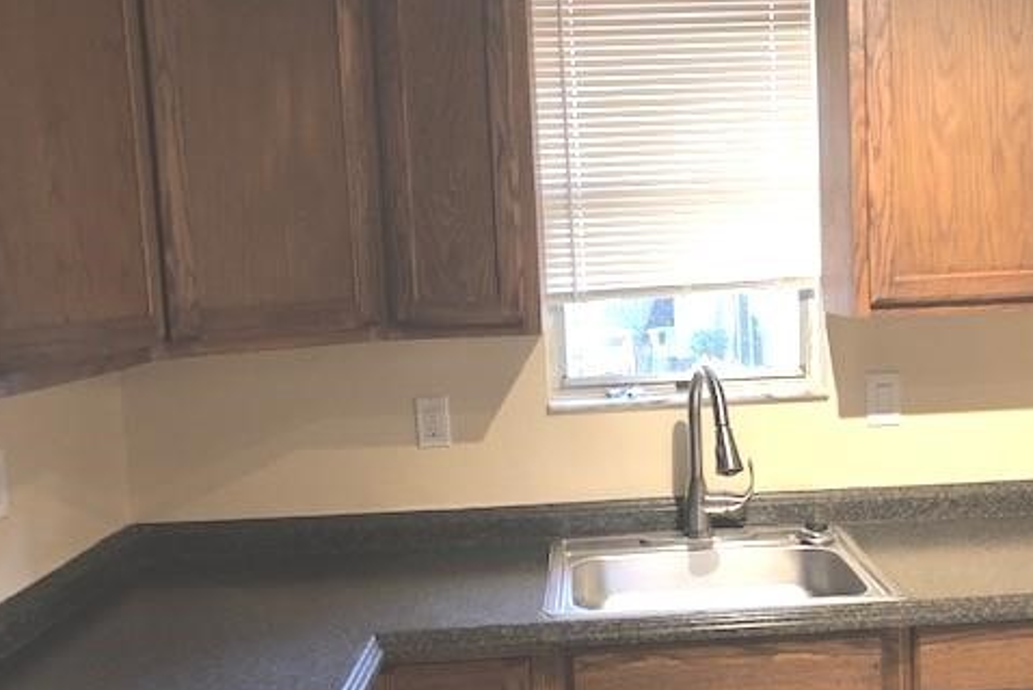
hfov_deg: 48.8
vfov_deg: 34.2
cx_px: 674
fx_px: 1119
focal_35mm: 39
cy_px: 363
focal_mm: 3.99
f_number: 1.8
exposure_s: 1/15
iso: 40
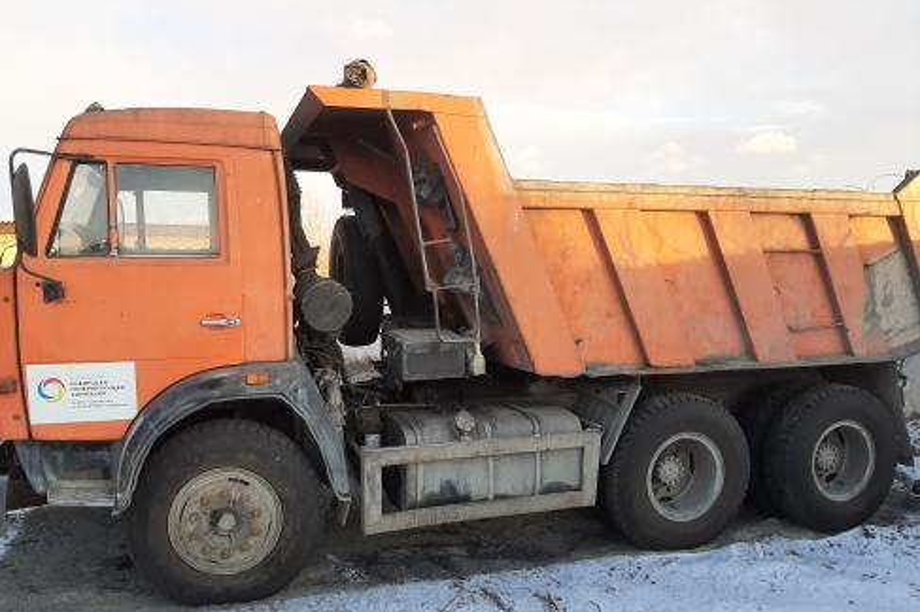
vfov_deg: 46.2
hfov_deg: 65.5
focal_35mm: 28
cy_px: 351
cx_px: 446
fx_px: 715
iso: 40
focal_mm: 3.93
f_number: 1.7
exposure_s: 1/206
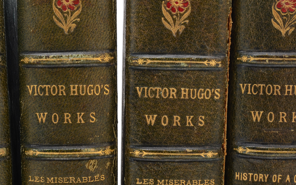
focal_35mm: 101
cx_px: 116
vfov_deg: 13.0
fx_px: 813
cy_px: 136
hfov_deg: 20.6
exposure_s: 1/160
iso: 100
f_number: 18
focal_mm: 45
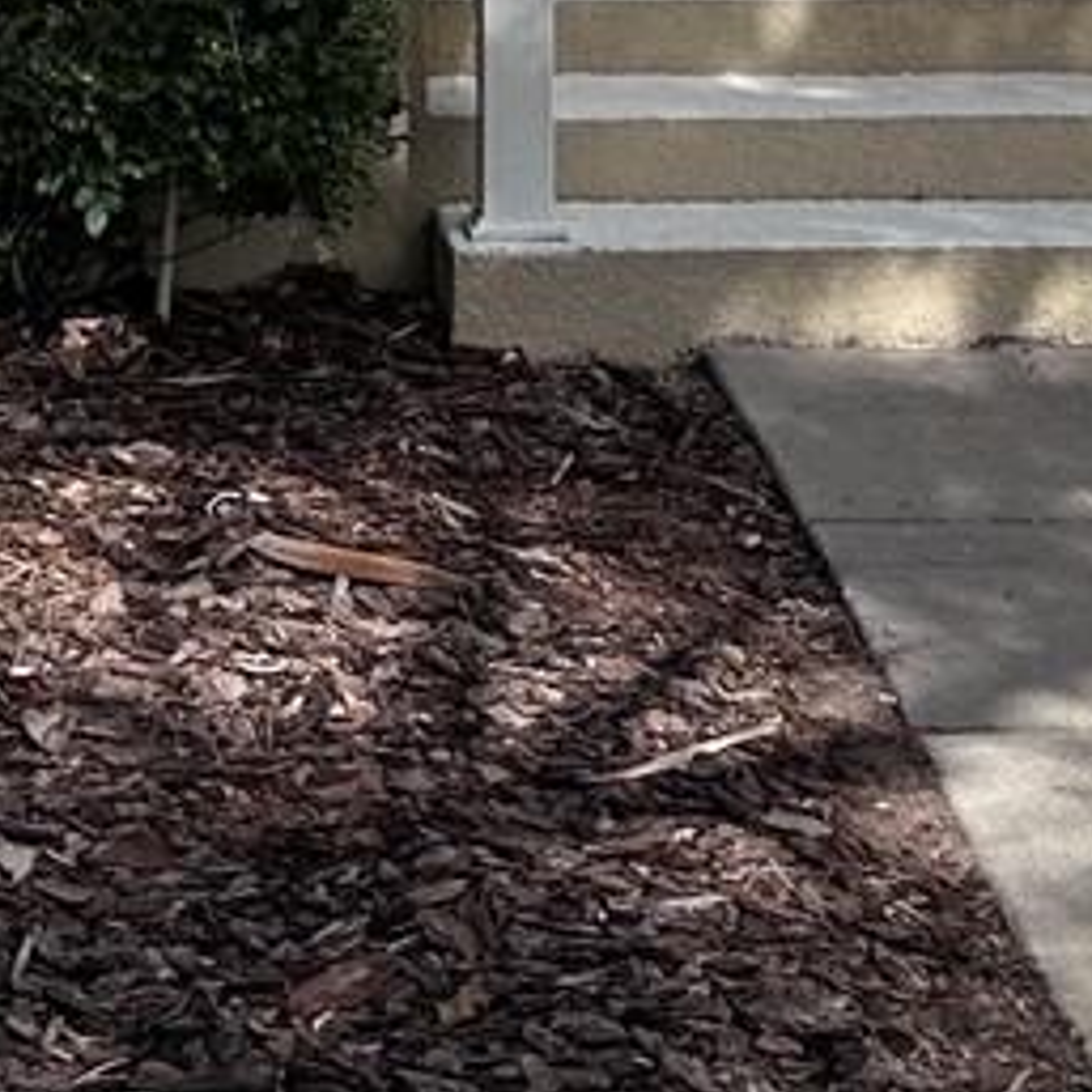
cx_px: 455
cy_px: -807
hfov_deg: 13.2
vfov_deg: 12.2
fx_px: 4711
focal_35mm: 132
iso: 80
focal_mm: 6.86
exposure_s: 1/6623
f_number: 1.78
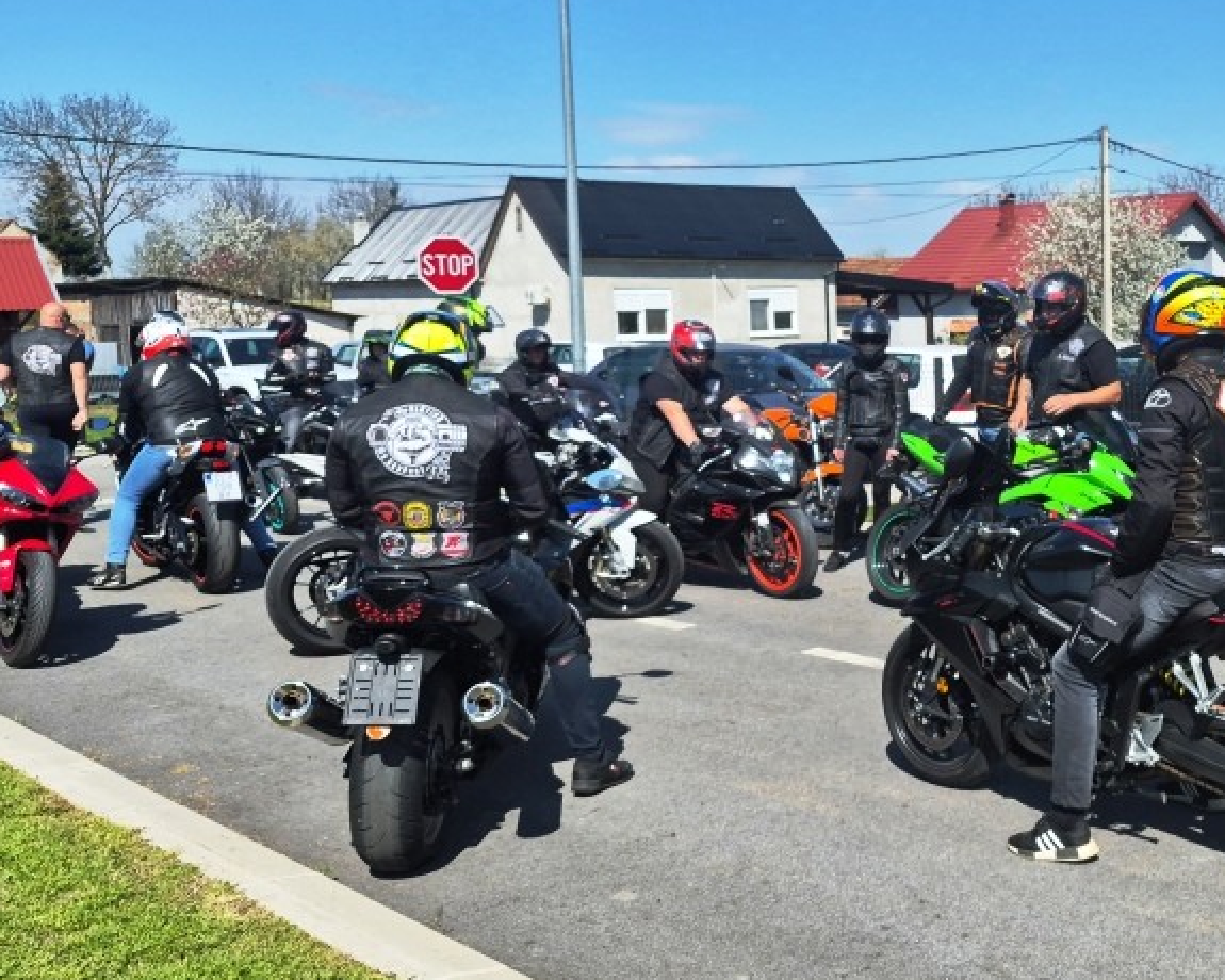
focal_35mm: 40
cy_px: 467
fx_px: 1450
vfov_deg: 37.3
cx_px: 1040
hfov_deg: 42.9
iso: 80
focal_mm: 5.4
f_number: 1.8
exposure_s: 1/5408
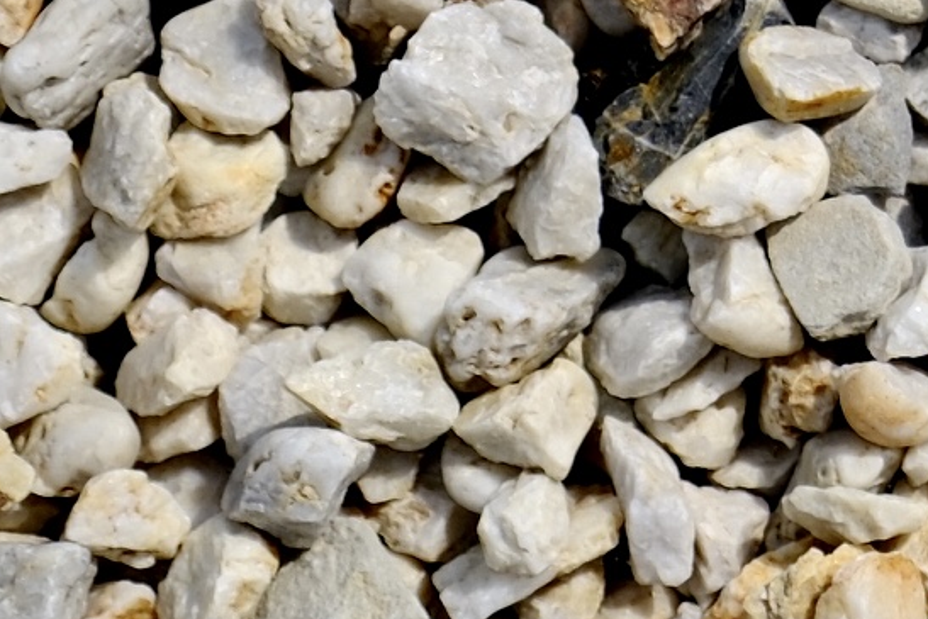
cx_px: 1914
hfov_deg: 8.5
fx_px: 5879
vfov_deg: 6.0
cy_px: -88
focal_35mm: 228
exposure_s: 1/1500
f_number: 5.6
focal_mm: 26.5
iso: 160
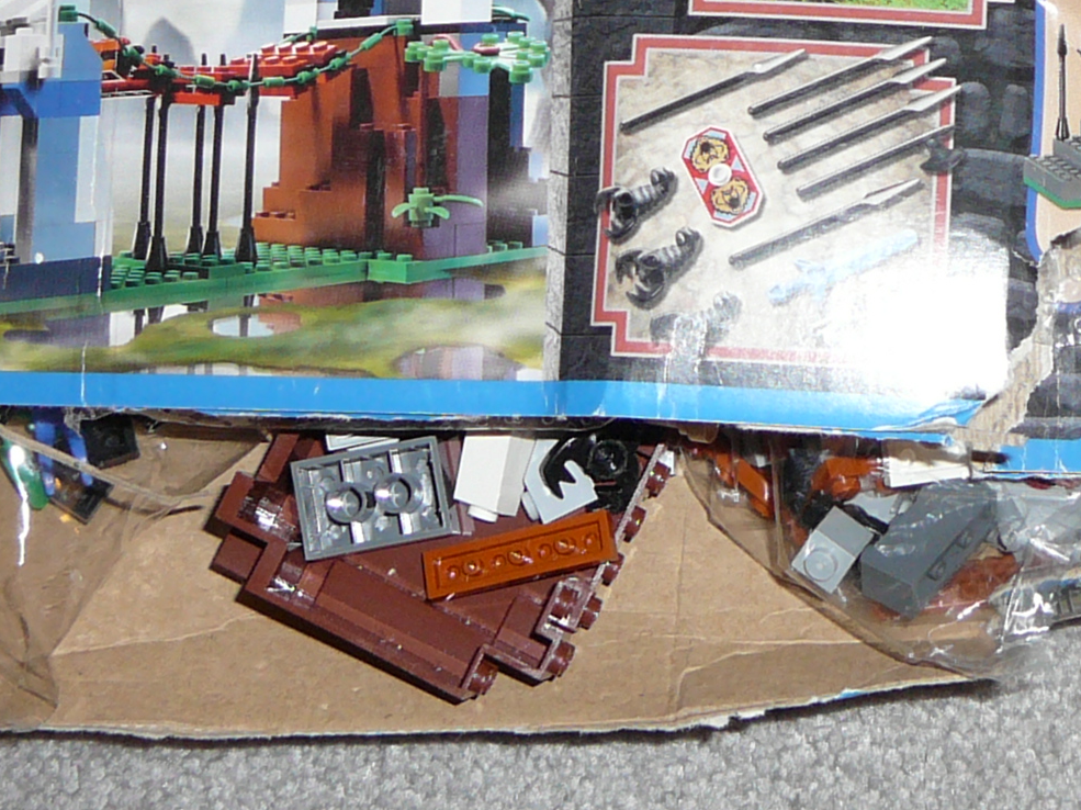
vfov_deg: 16.0
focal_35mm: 91
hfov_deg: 21.5
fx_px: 2841
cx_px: 717
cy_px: 40
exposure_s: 1/30
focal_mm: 5.2
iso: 100
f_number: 2.8
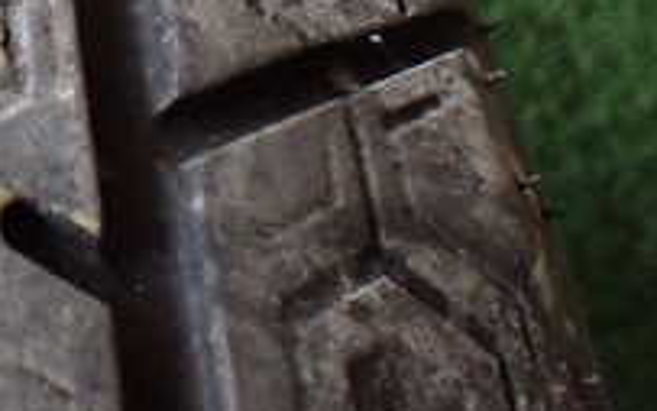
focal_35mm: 94
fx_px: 1684
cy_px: -162
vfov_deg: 13.3
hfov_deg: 20.4
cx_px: -172
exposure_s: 1/125
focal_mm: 5.4
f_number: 2.3
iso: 640
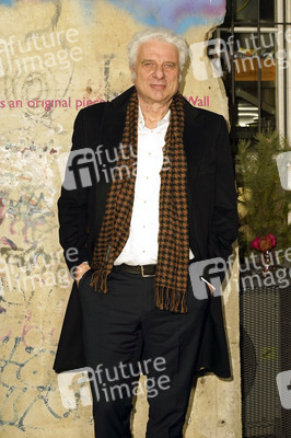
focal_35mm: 53
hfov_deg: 25.5
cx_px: 146
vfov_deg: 37.5
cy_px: 219
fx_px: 644
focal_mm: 53
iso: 1600
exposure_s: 1/160
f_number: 5.6
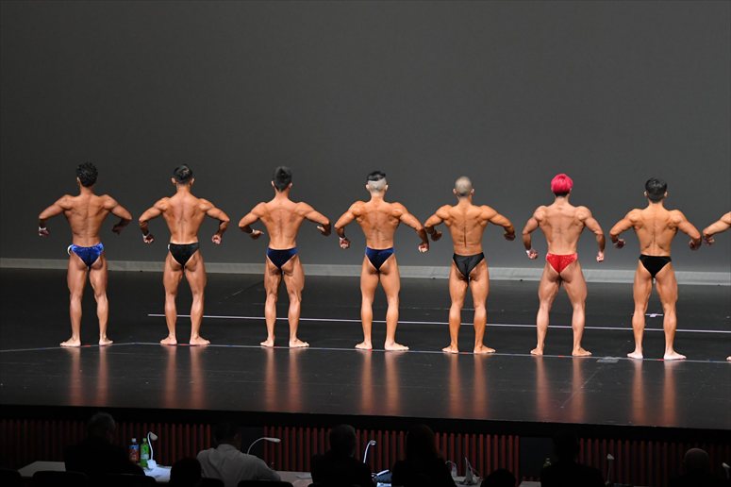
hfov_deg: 13.7
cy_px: 244
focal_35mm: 150
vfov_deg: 9.1
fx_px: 3044
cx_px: 366
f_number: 5.6
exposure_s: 1/400
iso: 4000
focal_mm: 100
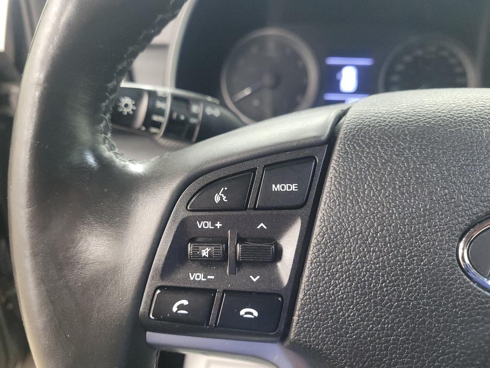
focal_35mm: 26
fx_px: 368
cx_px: 245
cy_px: 184
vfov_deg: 53.1
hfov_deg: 67.3
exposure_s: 1/40
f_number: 1.8
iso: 500
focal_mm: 5.4
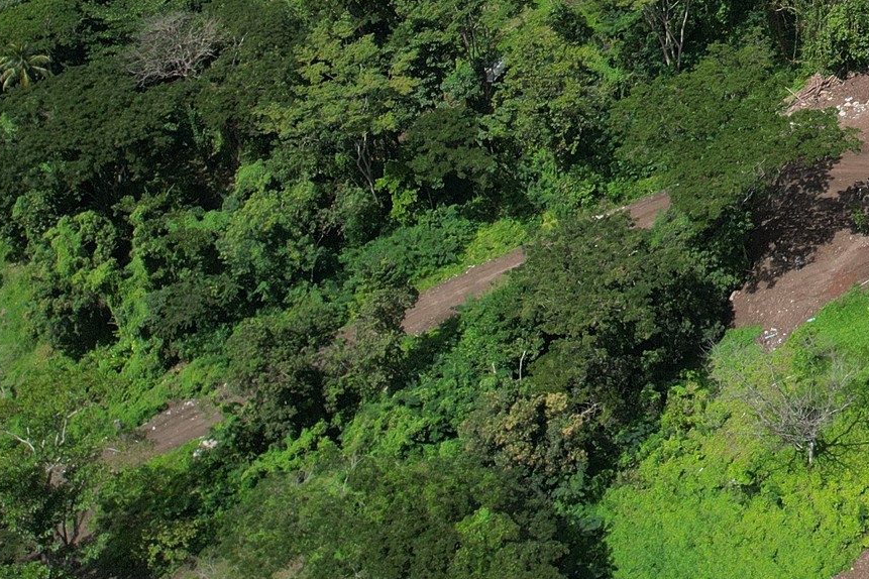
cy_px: -126
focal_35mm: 69
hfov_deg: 26.0
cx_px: 1057
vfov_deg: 18.6
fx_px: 1665
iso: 200
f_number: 2.8
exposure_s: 1/4000
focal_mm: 8.38
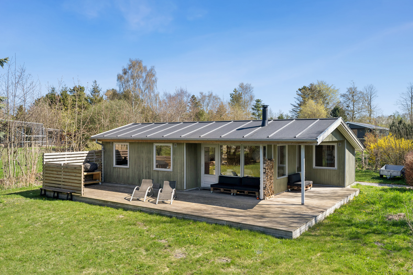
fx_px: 344
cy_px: 138
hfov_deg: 61.9
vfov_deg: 43.6
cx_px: 206
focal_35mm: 30
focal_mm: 30
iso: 320
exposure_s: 1/2000
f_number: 4
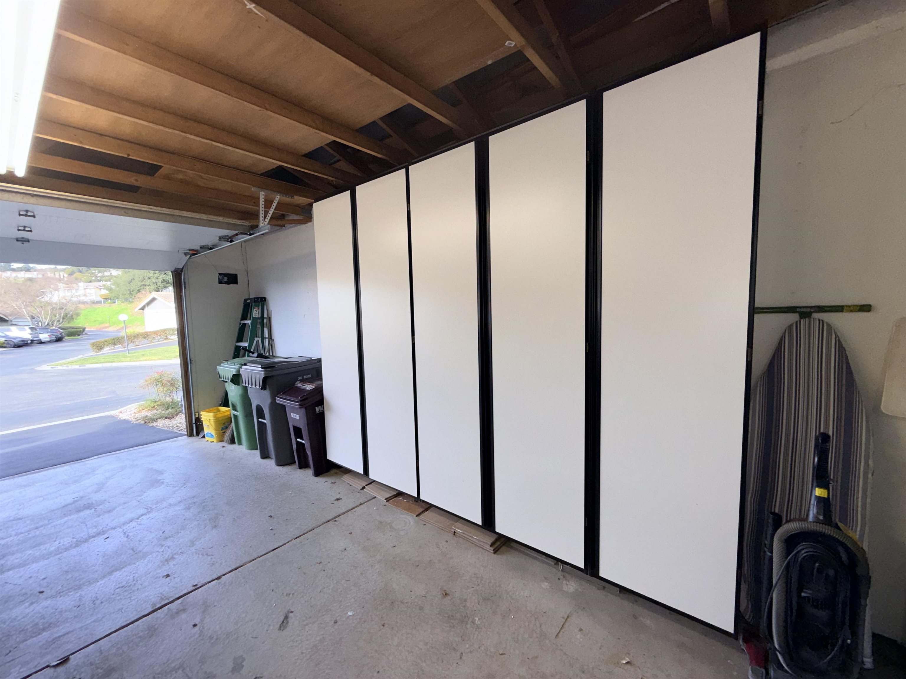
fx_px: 366
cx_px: 453
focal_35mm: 14
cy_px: 340
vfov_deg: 85.7
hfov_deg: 102.1
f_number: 2.2
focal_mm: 2.22
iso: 40
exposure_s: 1/122
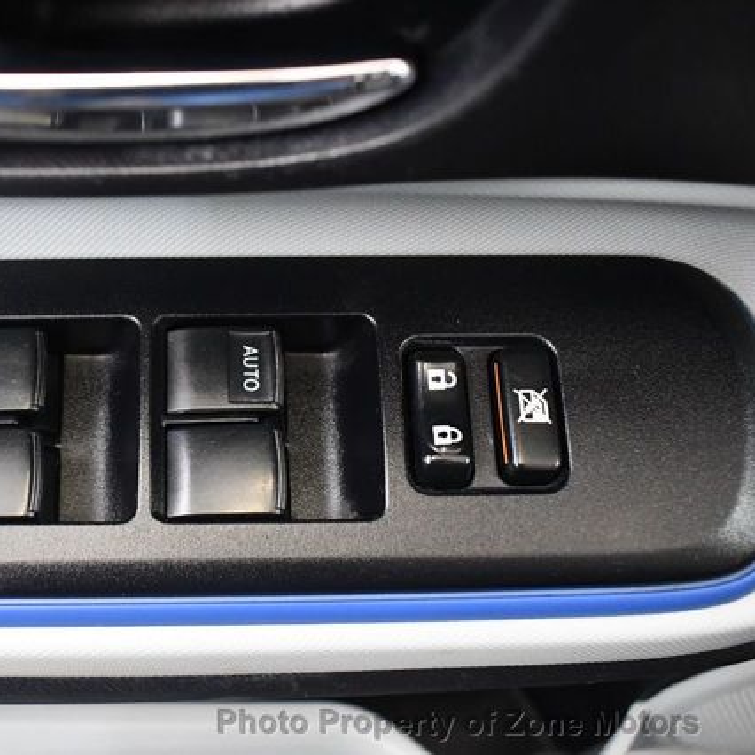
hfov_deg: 36.0
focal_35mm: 46
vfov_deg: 36.8
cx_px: 191
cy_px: 377
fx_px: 1135
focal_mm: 18
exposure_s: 1/80
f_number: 3.5
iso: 3200
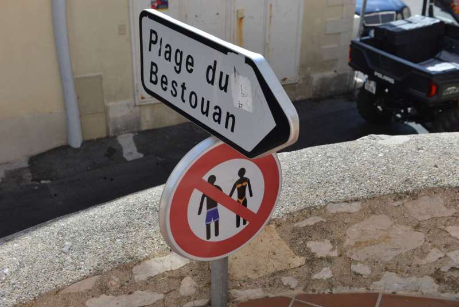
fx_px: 574
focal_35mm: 45
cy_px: 154
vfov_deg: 29.9
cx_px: 230
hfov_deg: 43.6
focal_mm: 45
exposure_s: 1/160
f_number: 6.3
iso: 125
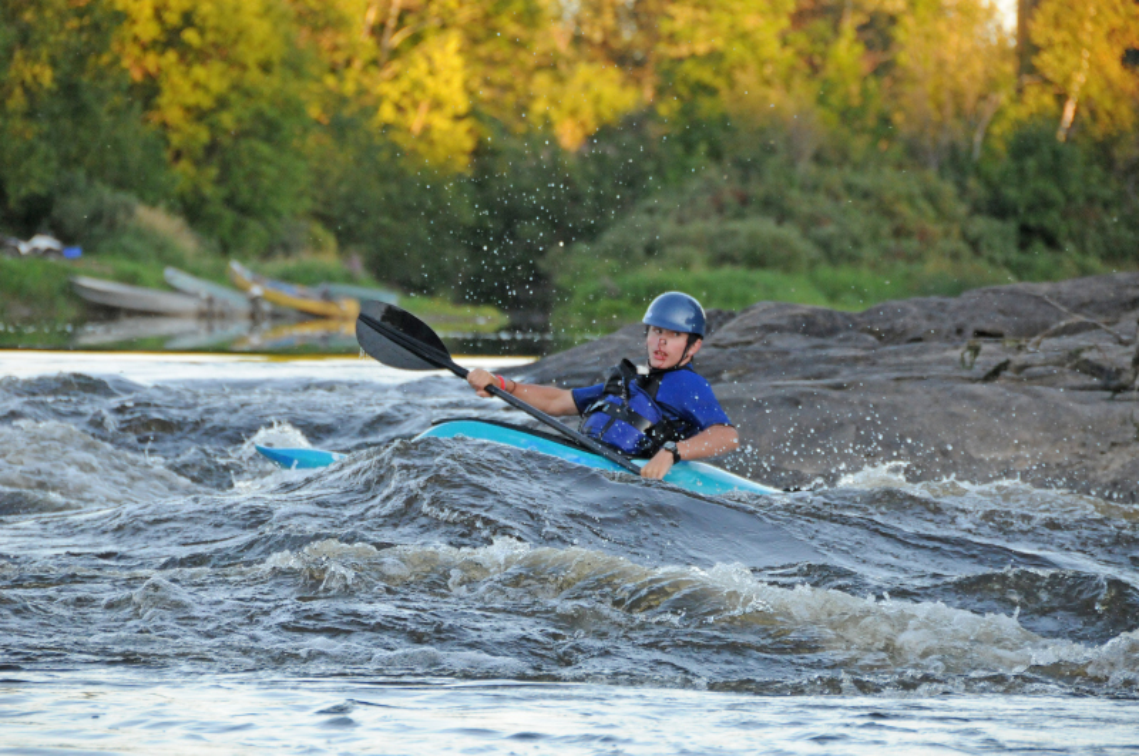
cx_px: 570
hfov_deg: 8.1
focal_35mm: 255
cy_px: 378
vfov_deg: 5.4
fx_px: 8056
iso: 1250
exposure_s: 1/500
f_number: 6.3
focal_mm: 170
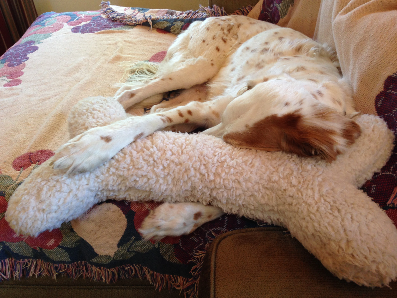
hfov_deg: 55.4
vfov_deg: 42.9
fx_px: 378
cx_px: 198
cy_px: 149
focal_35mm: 33
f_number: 2.4
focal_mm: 4.12
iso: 80
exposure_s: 1/20
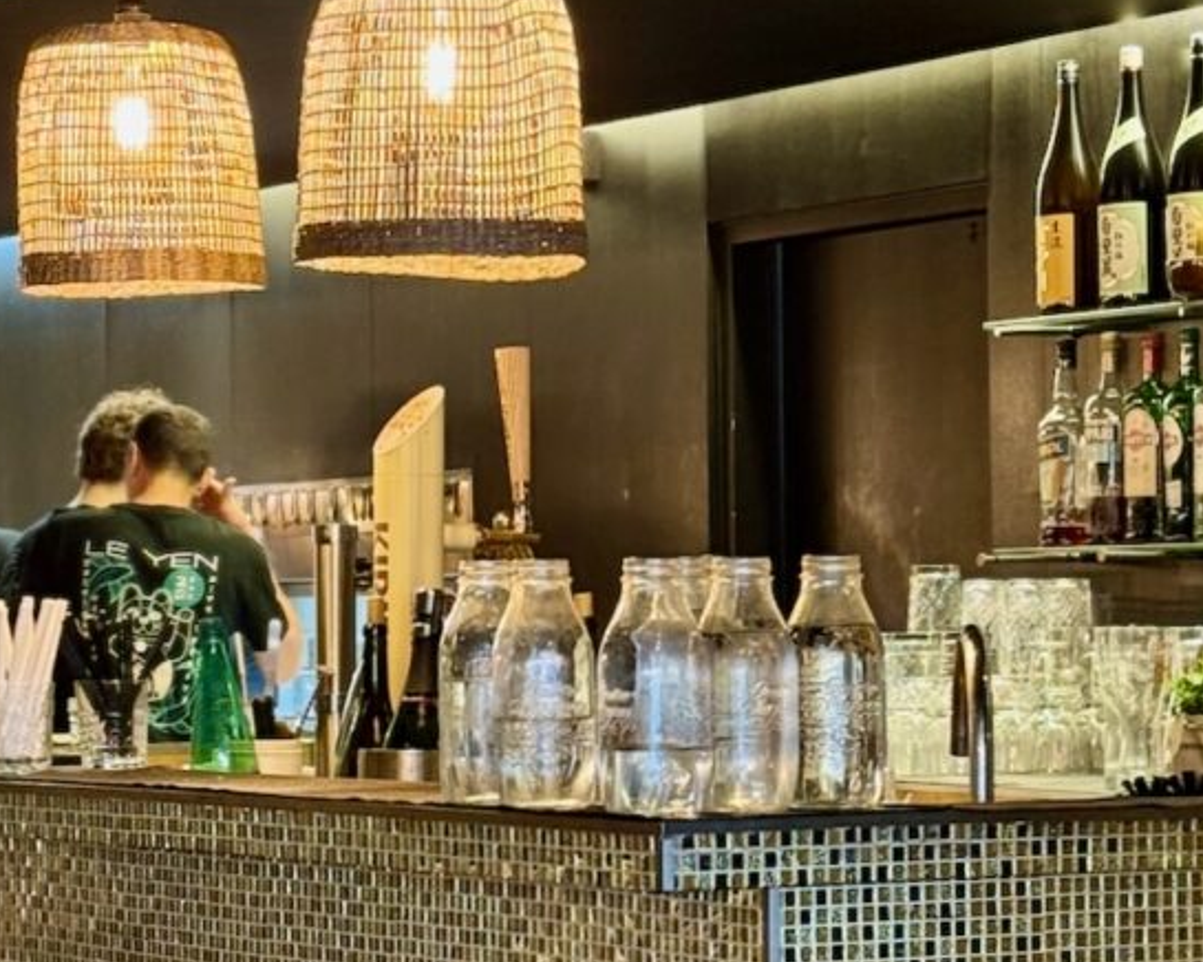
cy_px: 785
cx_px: 360
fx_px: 3133
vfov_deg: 17.3
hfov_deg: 21.6
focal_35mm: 88
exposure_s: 1/33
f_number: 1.78
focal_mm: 6.76
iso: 250
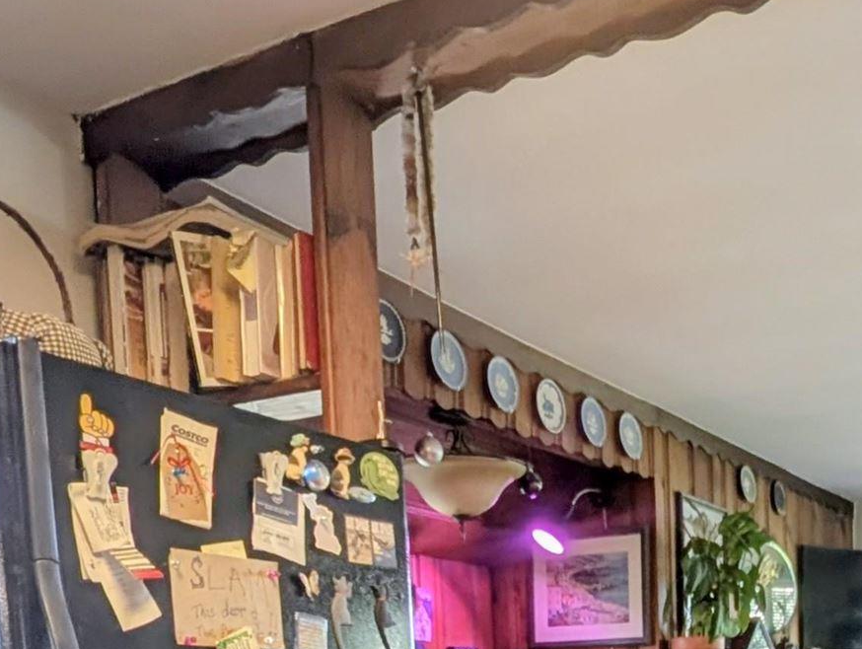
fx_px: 1047
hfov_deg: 42.4
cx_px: 712
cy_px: 764
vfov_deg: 29.8
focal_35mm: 42
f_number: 1.95
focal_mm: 2.23
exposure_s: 1/24
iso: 53
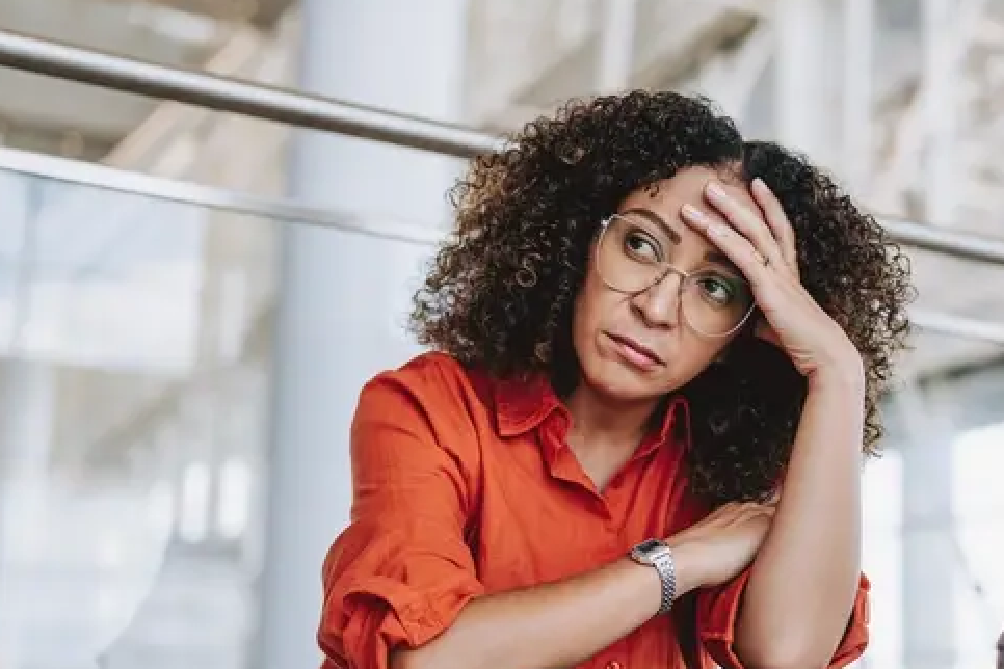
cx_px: 692
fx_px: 1617
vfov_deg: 23.4
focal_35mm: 58
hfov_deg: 34.1
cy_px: 367
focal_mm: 35
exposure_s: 1/250
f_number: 1.6
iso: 100
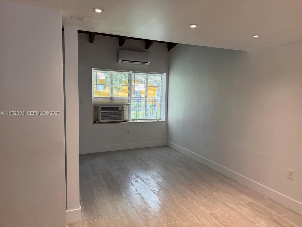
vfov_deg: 56.8
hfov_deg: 71.6
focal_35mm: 24
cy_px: 114
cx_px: 151
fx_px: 209
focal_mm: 6.76
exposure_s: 1/204
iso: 200
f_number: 1.78
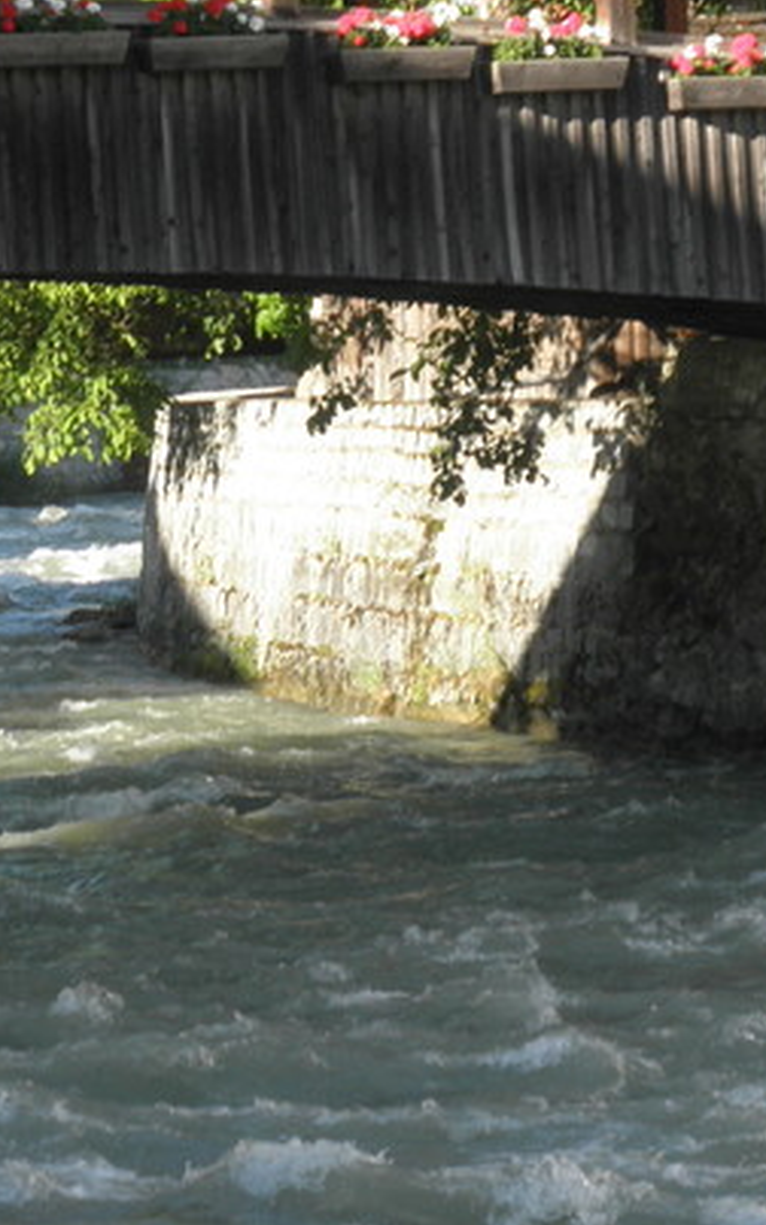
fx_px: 7579
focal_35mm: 227
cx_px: 131
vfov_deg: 9.2
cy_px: 374
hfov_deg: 5.8
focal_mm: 19.1
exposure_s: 1/160
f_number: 4.4
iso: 64
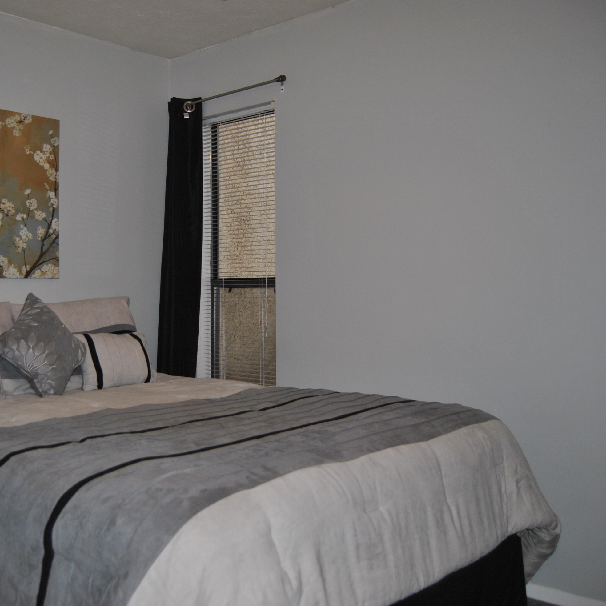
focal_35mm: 35
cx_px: 177
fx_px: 693
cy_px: 307
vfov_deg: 47.2
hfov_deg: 46.1
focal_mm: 18
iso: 200
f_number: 3.5
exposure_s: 1/60
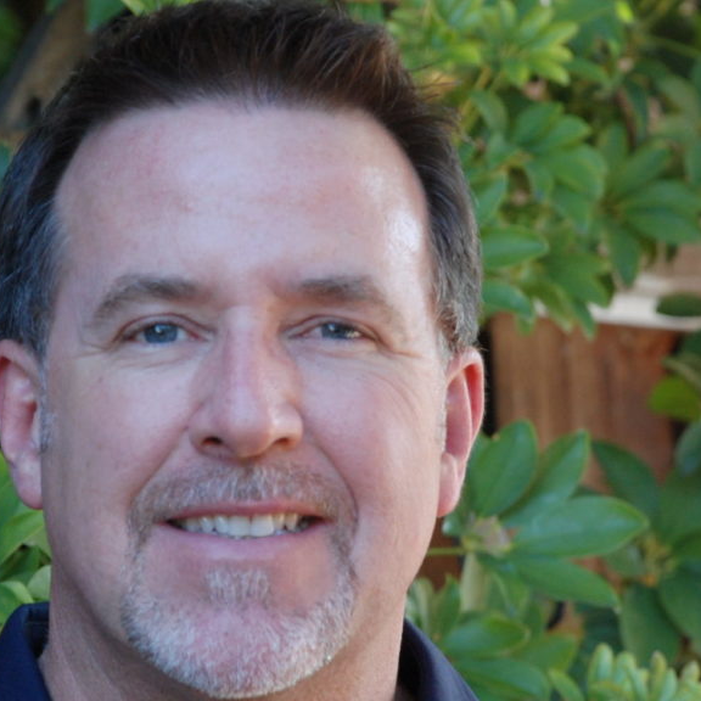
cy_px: 419
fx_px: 6390
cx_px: 267
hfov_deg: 6.3
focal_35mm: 279
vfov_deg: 6.3
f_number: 5.6
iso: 800
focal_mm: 105
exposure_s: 1/125
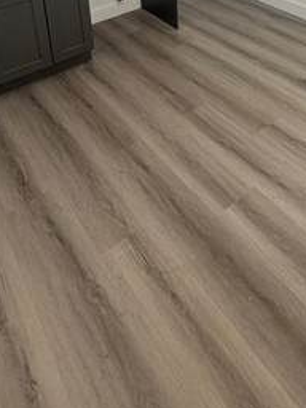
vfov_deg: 41.7
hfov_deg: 40.3
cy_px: -41
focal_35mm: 35
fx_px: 413
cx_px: 198
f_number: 2.2
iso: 125
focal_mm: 2.22
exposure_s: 1/120
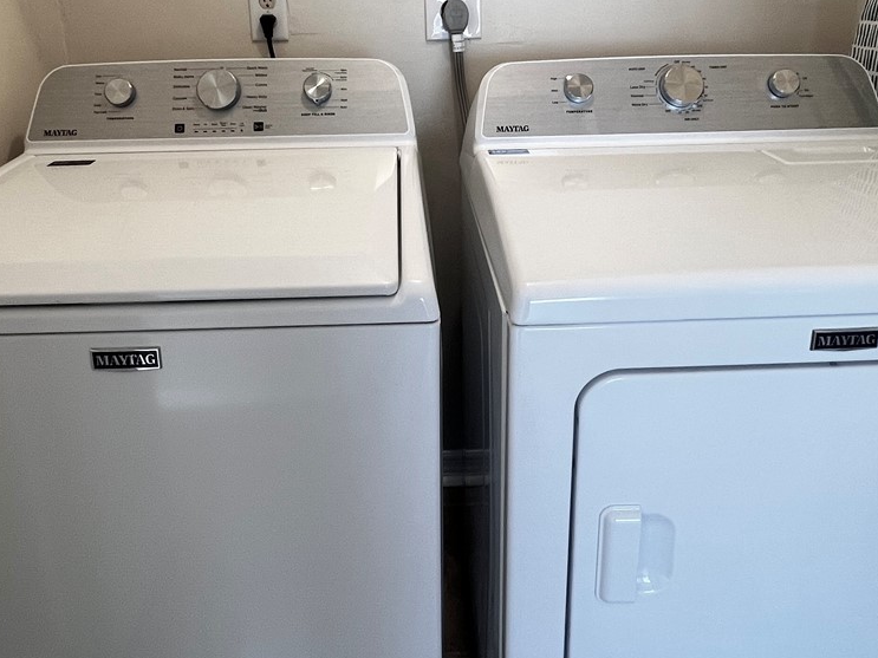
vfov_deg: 48.5
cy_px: 194
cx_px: 423
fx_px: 710
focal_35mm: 28
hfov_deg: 63.4
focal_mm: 1.57
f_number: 1.8
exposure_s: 1/60
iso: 125
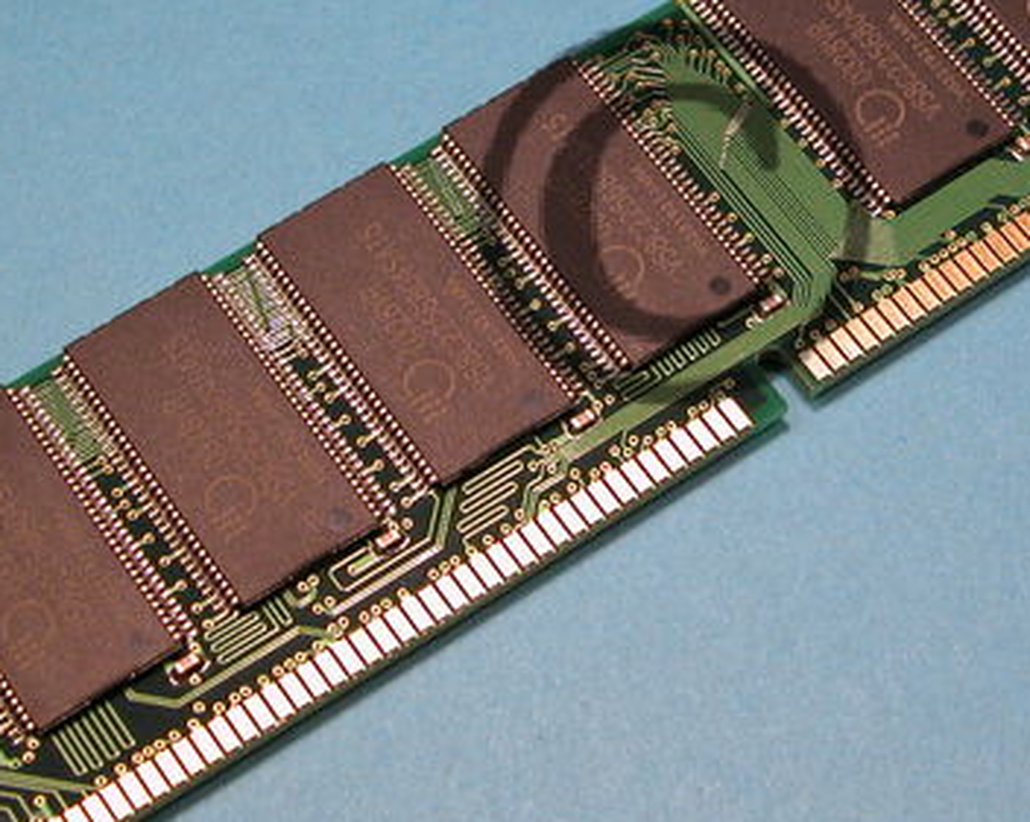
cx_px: 673
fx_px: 3381
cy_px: 214
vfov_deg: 13.8
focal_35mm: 111
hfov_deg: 17.3
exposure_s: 1/59.2
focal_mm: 12.7
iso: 100
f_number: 4.8
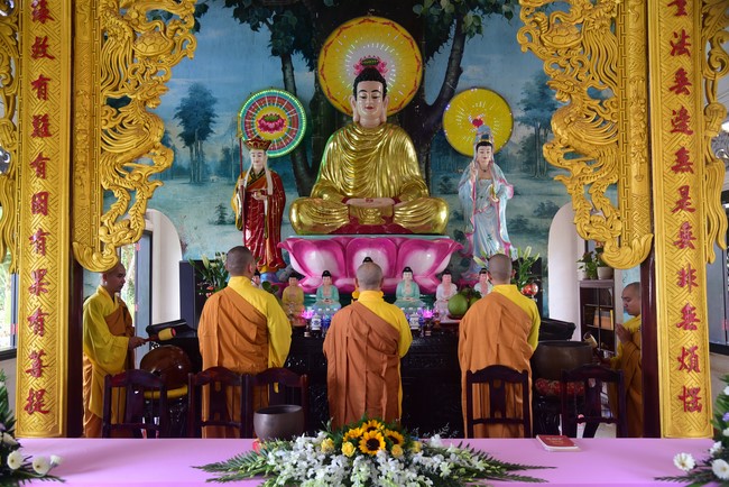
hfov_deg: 61.9
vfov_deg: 43.6
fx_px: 608
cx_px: 364
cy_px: 244
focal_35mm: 30
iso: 250
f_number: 4.5
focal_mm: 30
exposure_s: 1/50
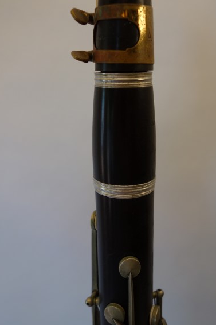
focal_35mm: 38
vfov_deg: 50.1
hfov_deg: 35.0
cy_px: 119
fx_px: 342
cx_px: 114
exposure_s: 1/160
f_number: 2.8
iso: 200
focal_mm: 10.4
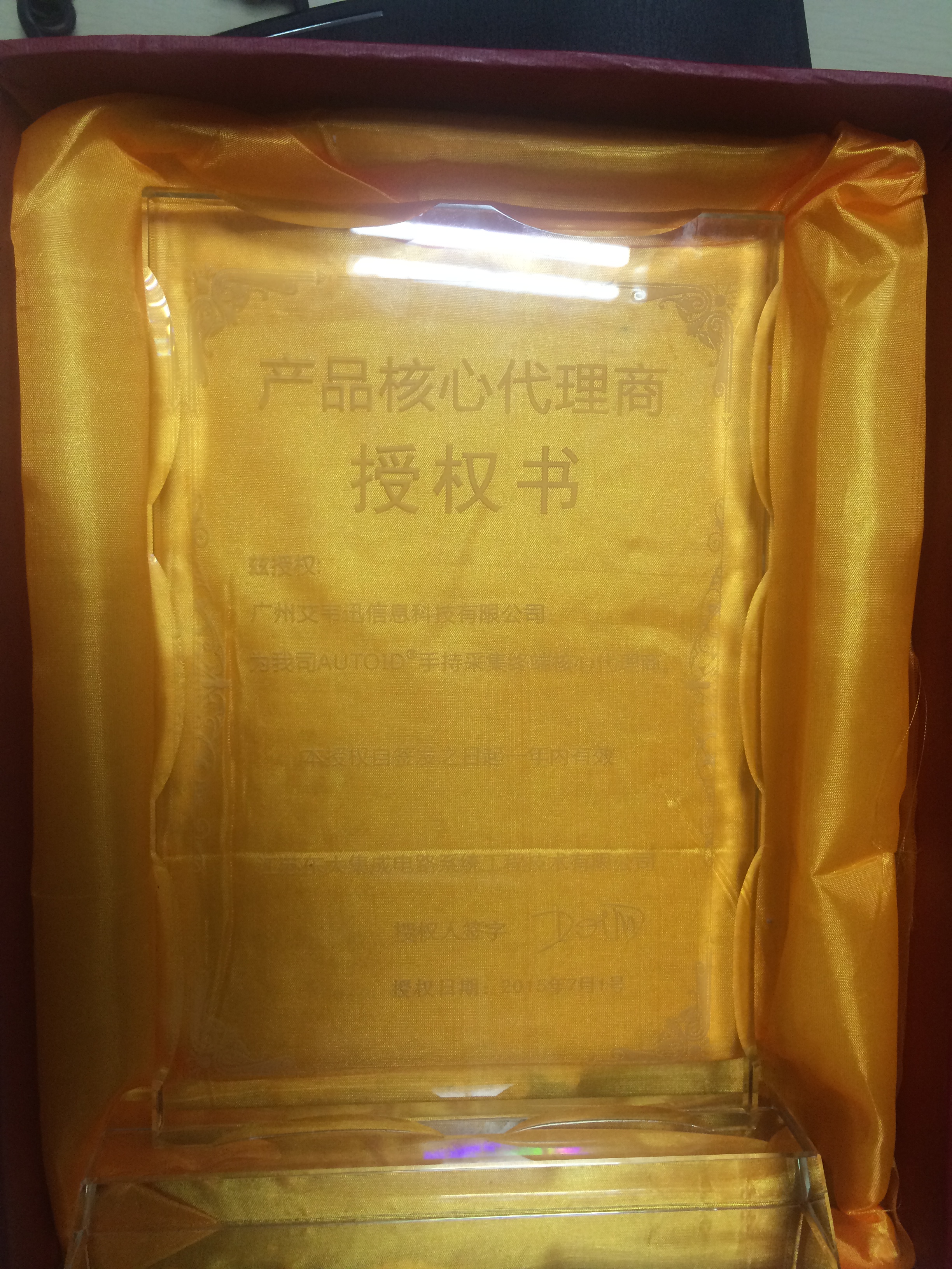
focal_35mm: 29
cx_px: 476
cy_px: 634
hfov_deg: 48.2
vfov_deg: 61.7
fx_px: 1063
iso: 50
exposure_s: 1/30
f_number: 2.2
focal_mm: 4.15
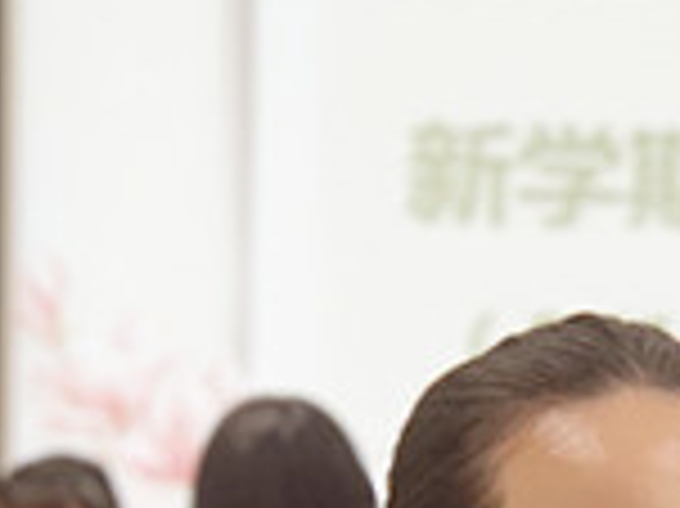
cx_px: 847
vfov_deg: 6.8
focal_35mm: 214
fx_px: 4200
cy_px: 816
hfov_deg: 9.1
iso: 100
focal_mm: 6
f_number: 2.4
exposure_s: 1/120
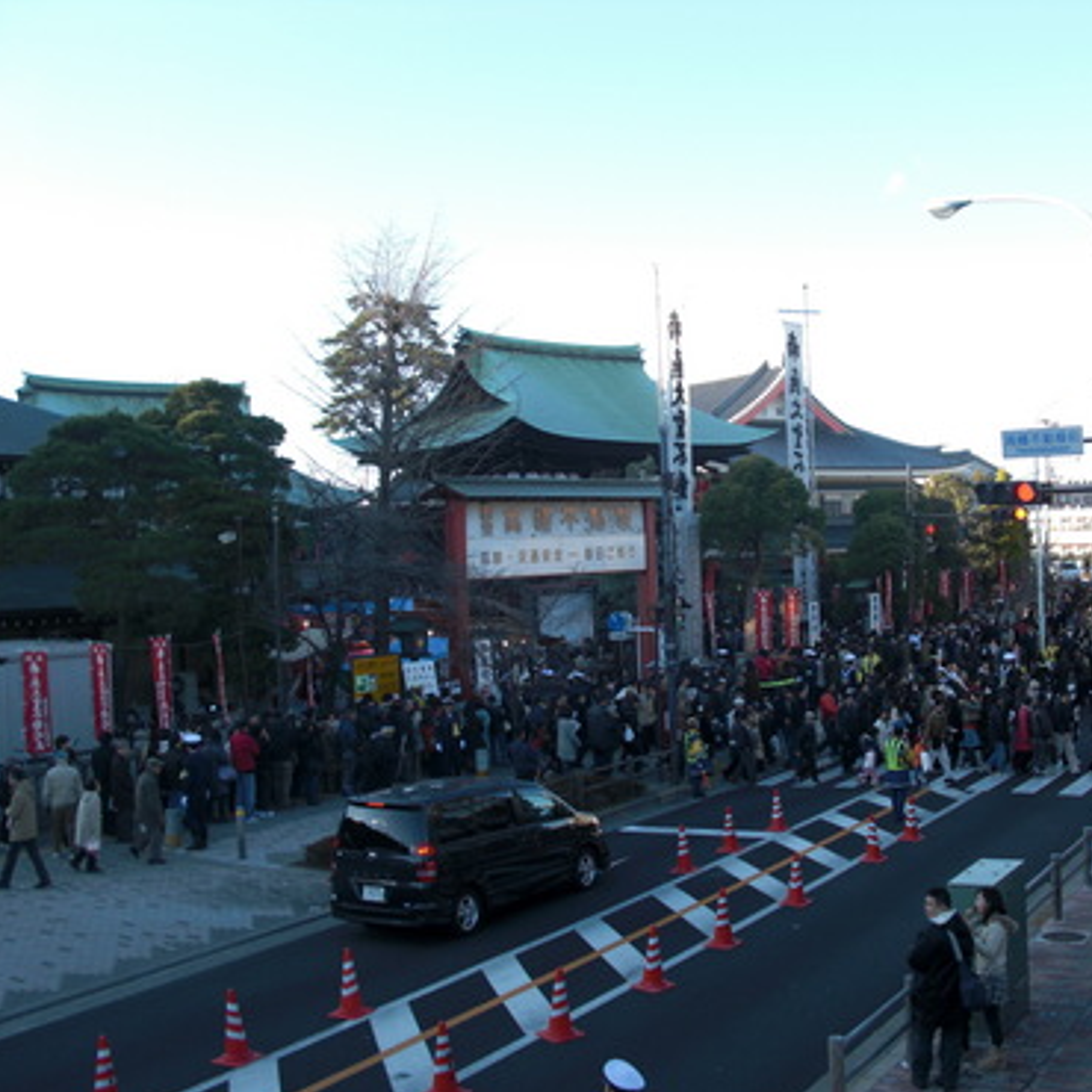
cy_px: 550
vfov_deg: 39.2
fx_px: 1535
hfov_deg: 39.0
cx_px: 667
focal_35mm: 43
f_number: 2.8
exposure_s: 1/200
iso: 50
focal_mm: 6.3
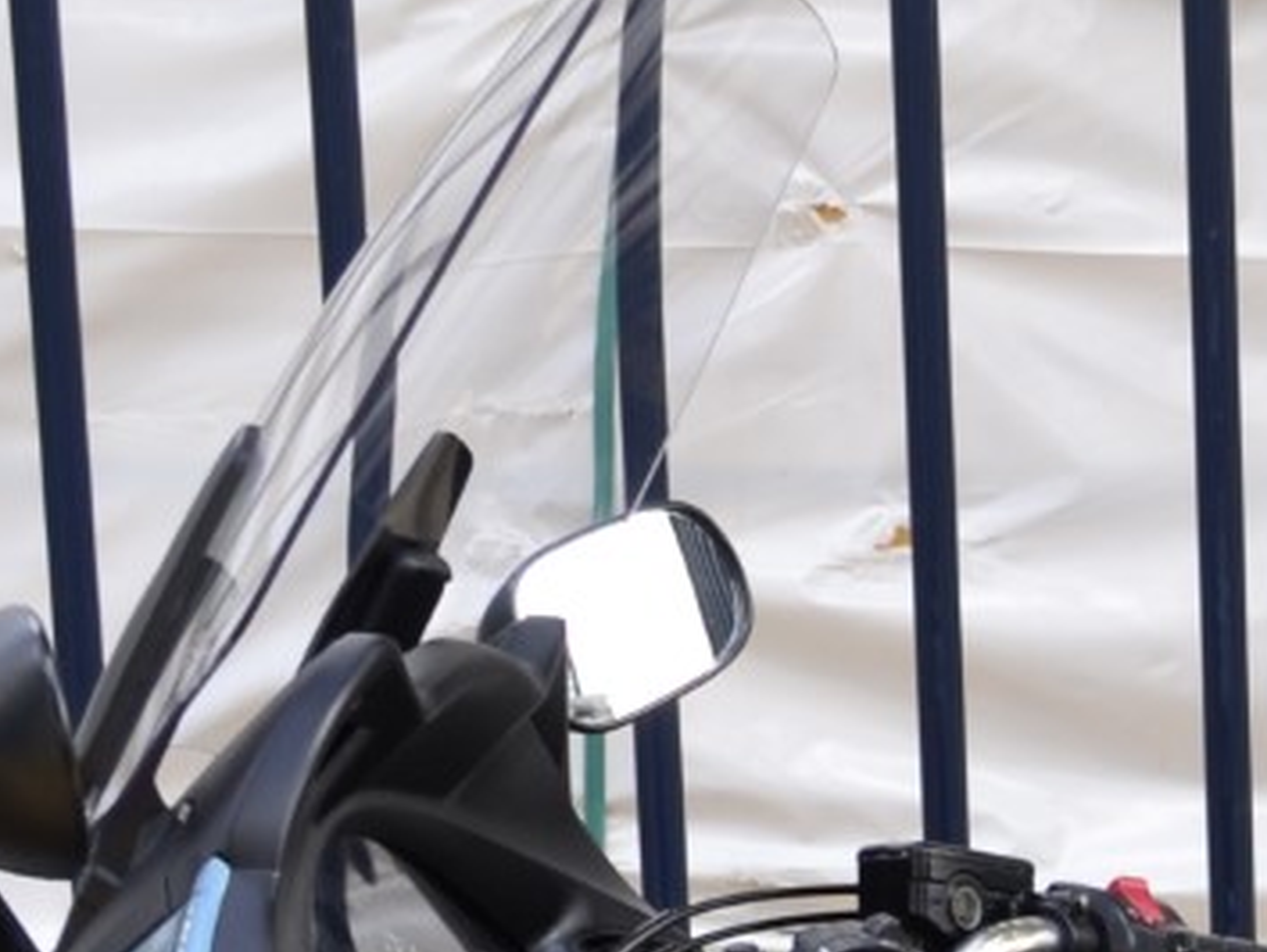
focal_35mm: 145
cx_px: 1997
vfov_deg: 9.7
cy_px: 1693
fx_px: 5311
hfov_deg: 12.8
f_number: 5.6
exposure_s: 1/80
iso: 100
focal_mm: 22
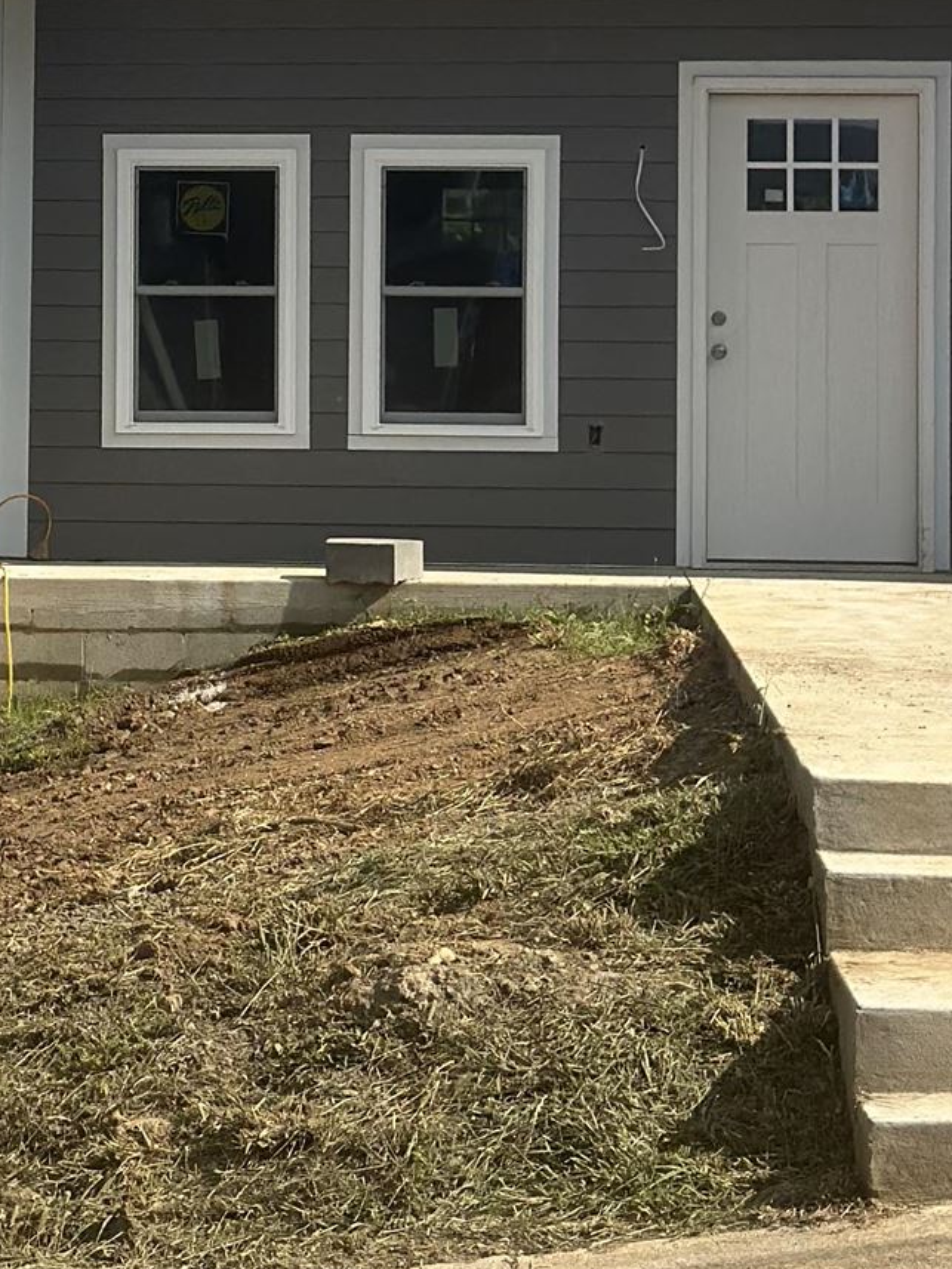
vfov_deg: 15.2
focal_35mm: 129
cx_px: 83
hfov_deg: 11.4
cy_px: 219
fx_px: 4729
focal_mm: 6.86
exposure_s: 1/5263
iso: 100
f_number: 1.78
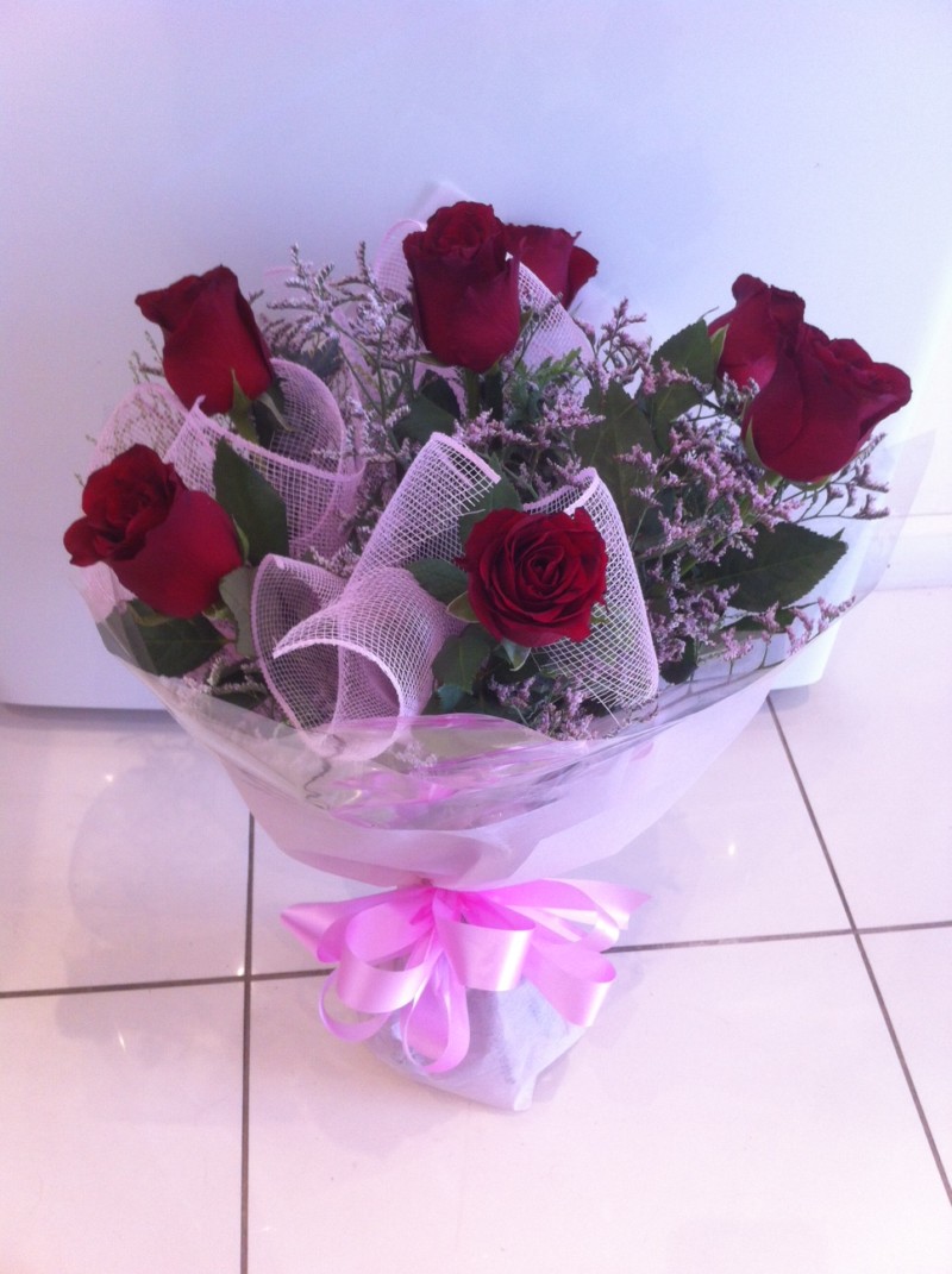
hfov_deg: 40.6
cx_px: 476
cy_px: 637
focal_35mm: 35
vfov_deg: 52.7
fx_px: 1287
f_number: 2.8
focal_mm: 3.85
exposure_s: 1/25
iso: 100
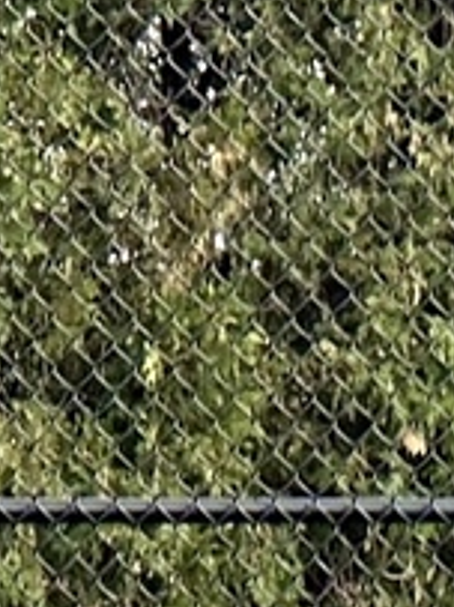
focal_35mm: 389
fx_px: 6810
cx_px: -338
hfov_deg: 3.8
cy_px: 1082
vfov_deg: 5.0
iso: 32
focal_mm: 9
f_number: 2.8
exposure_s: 1/133
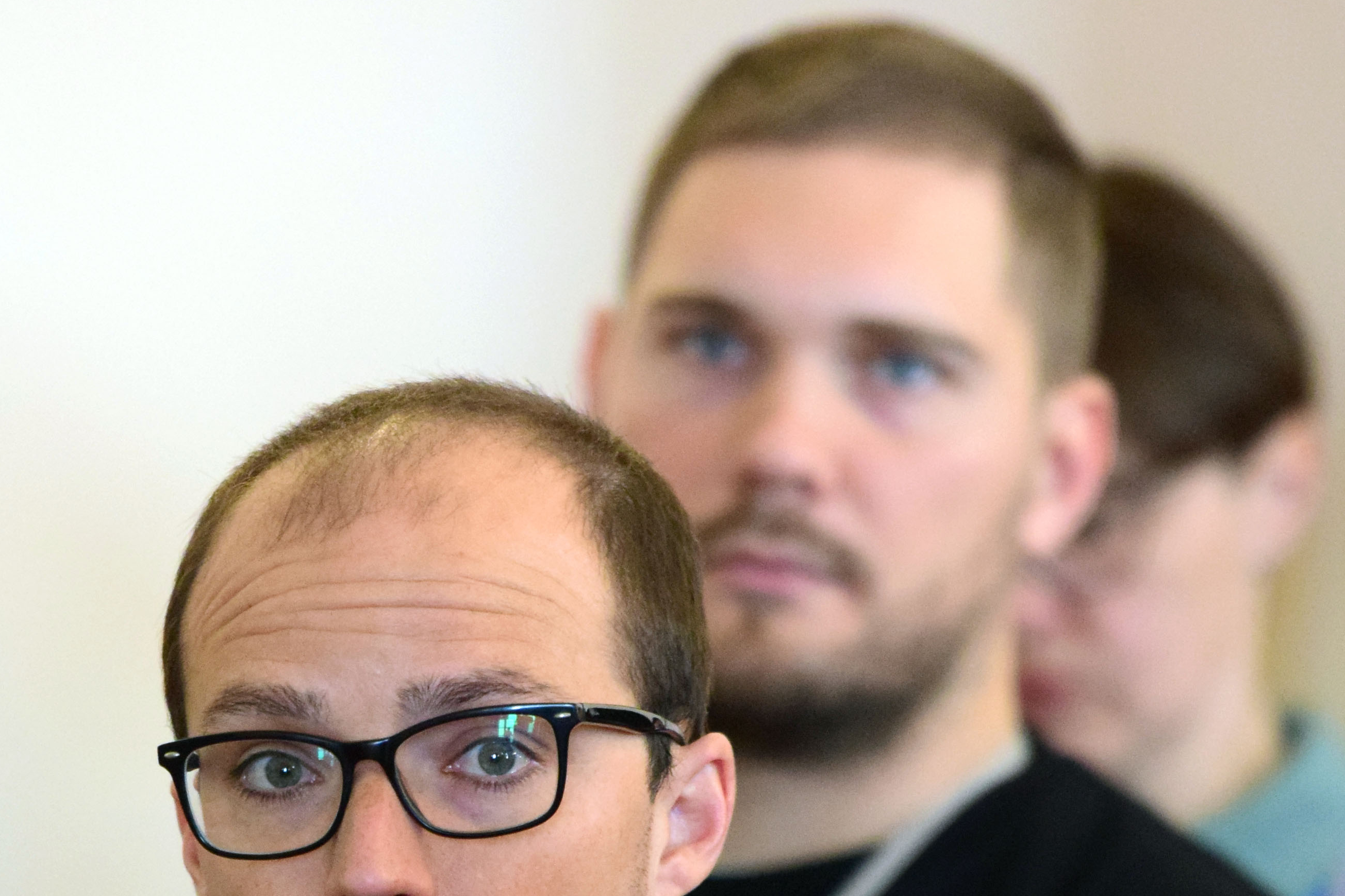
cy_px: 850
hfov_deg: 3.0
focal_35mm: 690
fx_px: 25776
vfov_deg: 2.0
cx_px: 396
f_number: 2.8
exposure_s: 1/200
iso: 2500
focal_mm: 200
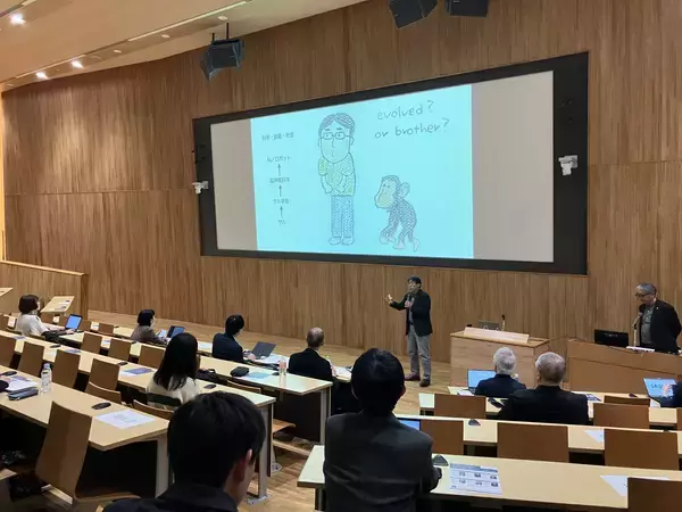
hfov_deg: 63.4
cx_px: 341
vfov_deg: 49.7
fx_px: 552
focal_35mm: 28
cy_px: 256
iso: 100
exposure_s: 1/60
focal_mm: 3.99
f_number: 1.8
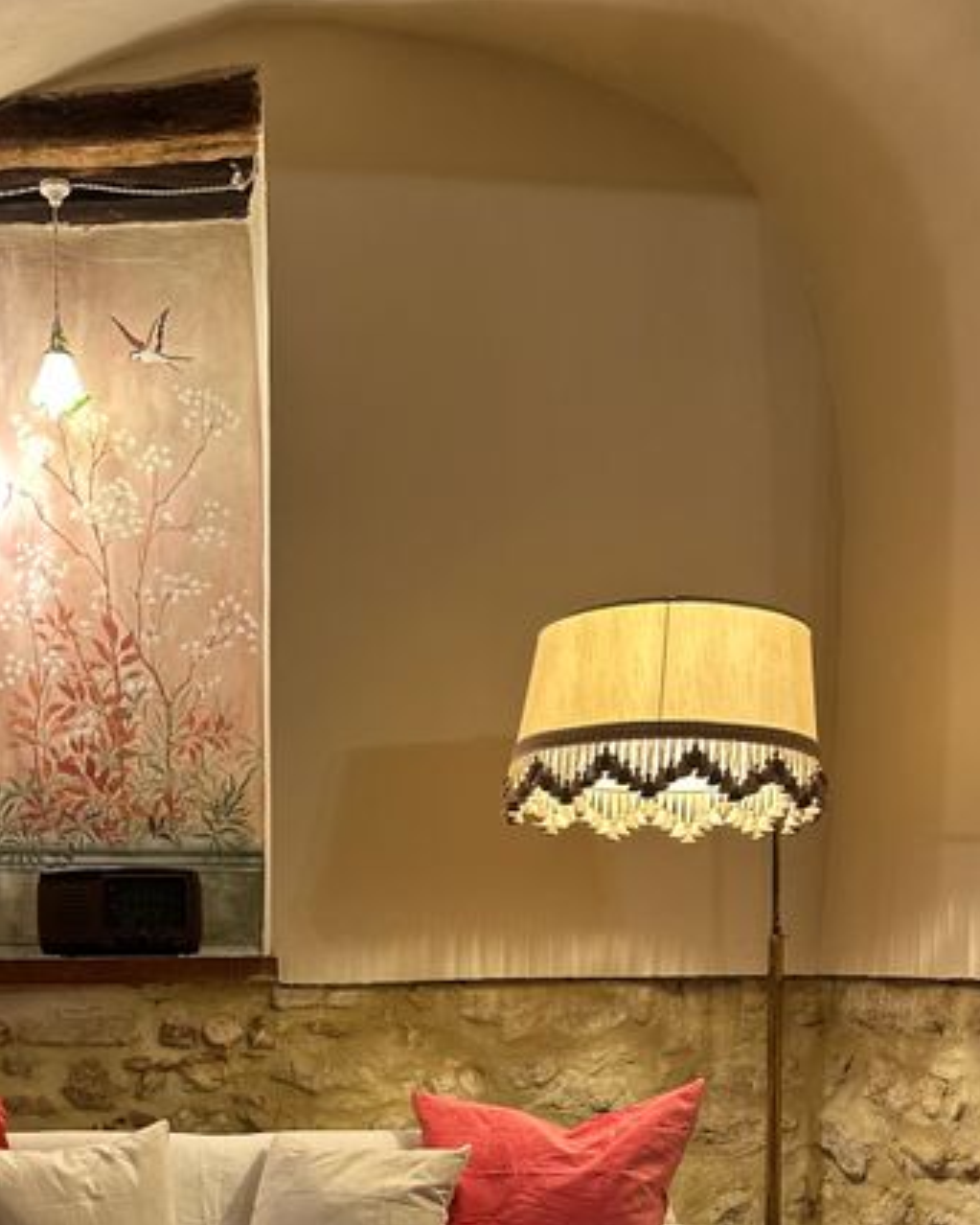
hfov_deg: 33.3
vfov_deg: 38.6
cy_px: 1142
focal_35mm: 44
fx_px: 1595
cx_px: 213
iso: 200
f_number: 1.78
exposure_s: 1/100
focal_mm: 6.86
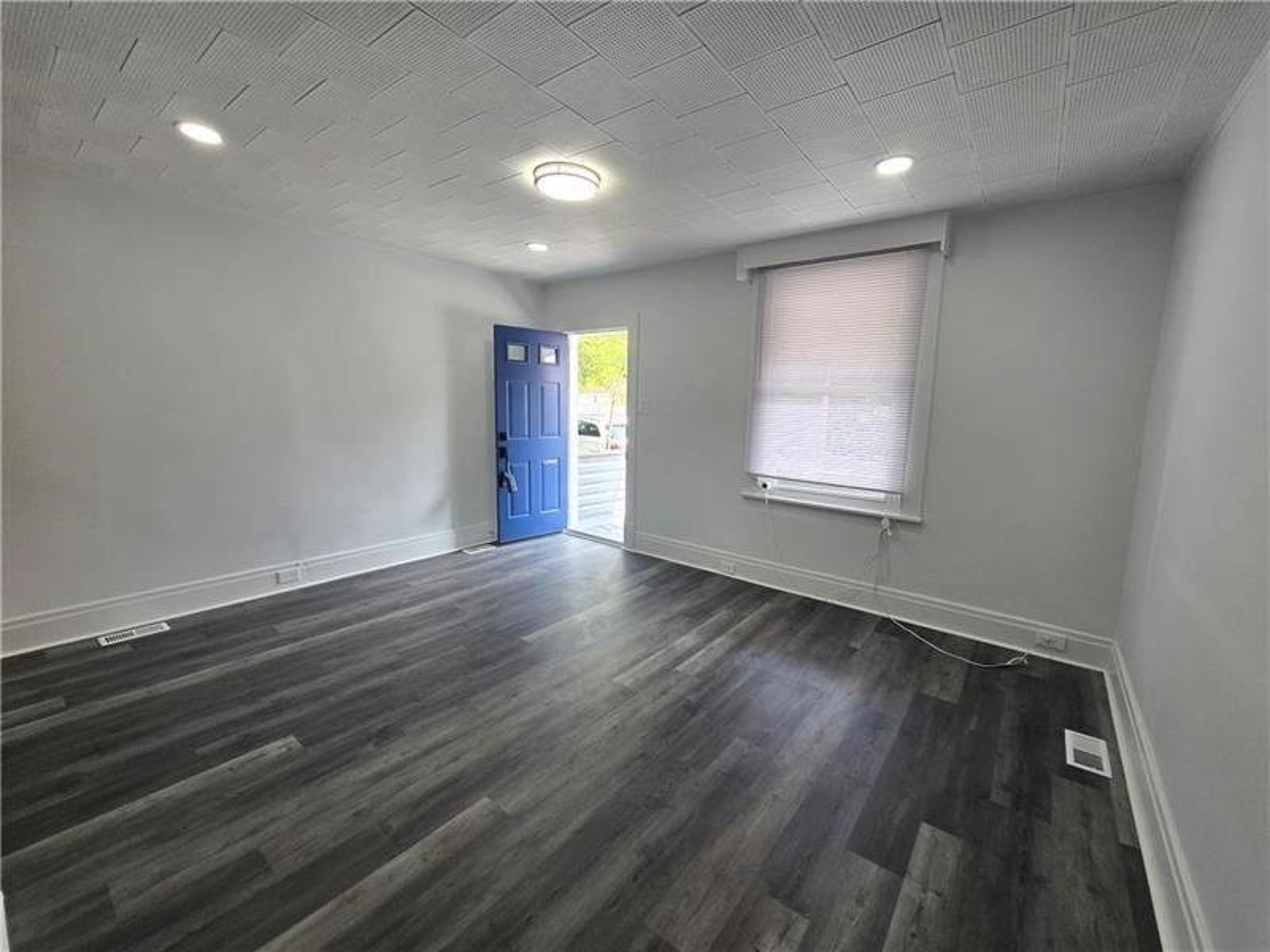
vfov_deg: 89.9
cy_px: 476
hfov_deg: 106.2
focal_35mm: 13
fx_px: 477
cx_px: 635
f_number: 2.2
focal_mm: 2.2
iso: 64
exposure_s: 1/120
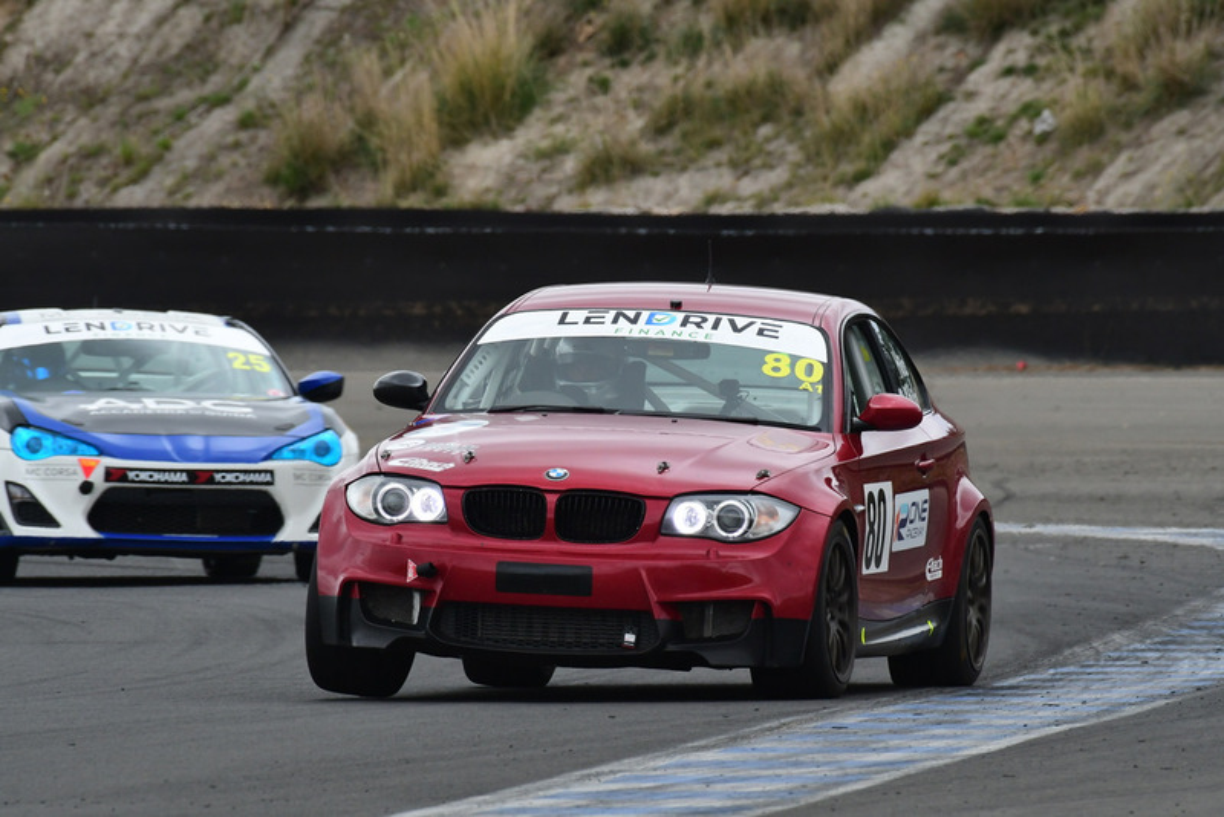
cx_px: 612
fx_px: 25508
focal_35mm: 750
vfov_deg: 1.8
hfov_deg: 2.7
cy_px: 408
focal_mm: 500
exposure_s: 1/640
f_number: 11
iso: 1000
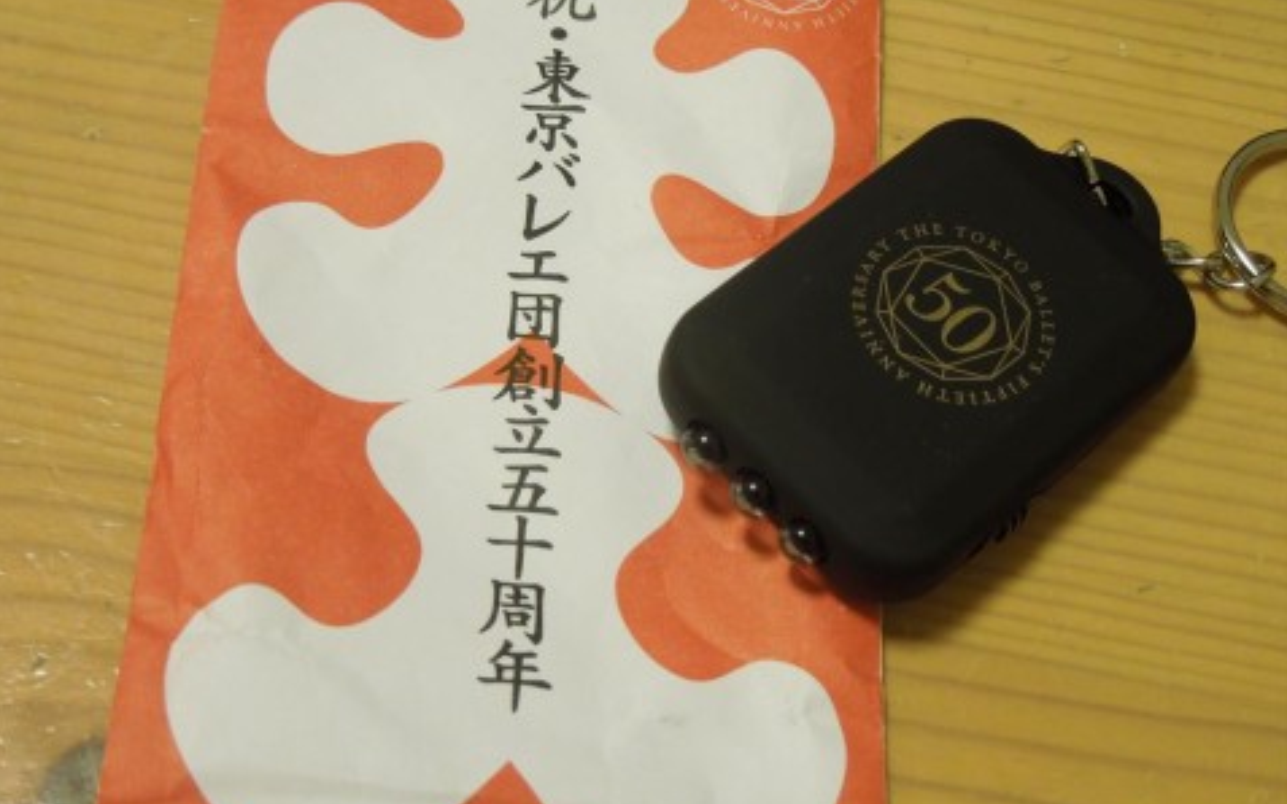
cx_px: 642
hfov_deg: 31.5
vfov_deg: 20.0
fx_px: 2280
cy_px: 413
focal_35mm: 65
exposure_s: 1/15
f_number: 4.3
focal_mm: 11
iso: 400
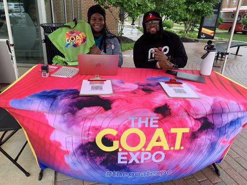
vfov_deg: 53.0
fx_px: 185
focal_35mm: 26
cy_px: 92
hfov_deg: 67.3
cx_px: 124
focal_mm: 4.25
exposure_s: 1/161
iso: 25
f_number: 1.8
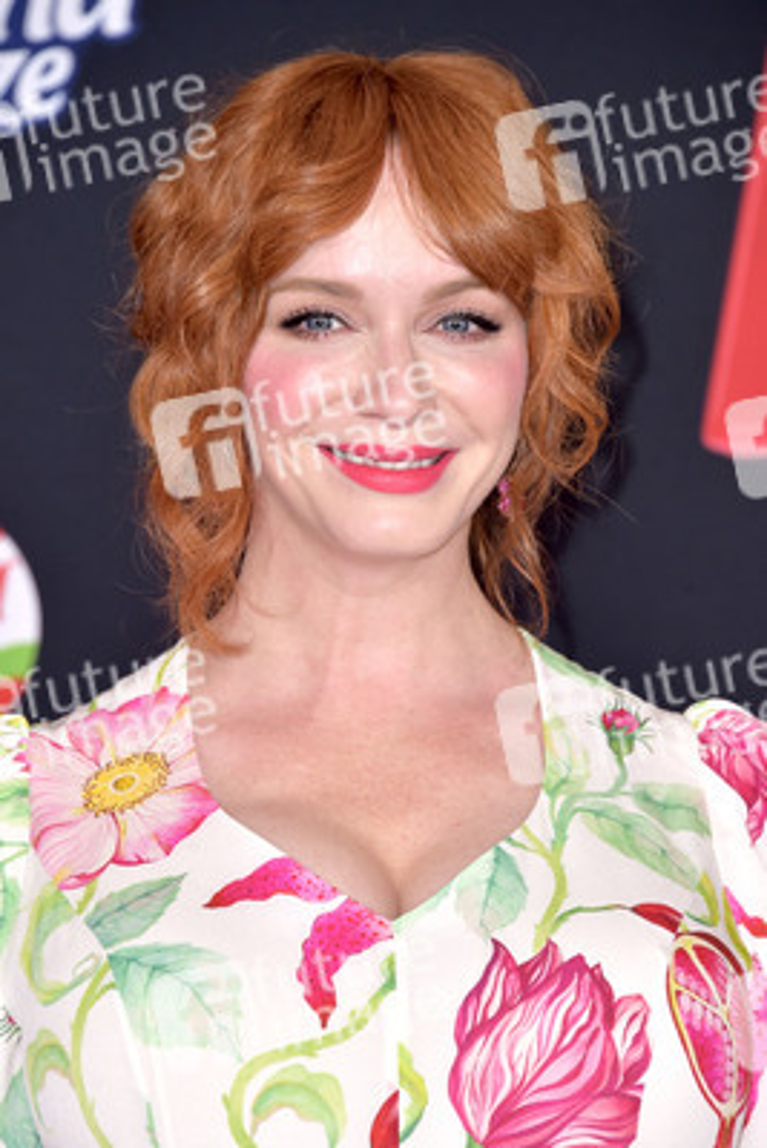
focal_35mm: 250
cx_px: 384
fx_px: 7982
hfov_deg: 5.5
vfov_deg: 8.2
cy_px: 574
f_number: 7.1
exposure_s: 1/200
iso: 500
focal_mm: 250
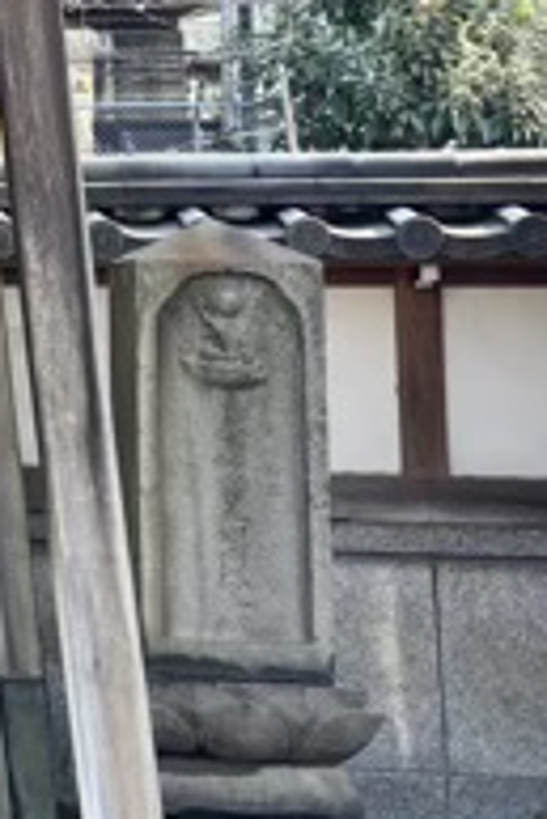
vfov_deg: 20.5
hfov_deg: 11.3
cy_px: 121
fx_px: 2229
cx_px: -814
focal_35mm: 98
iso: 40
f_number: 1.6
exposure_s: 1/121
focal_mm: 5.96
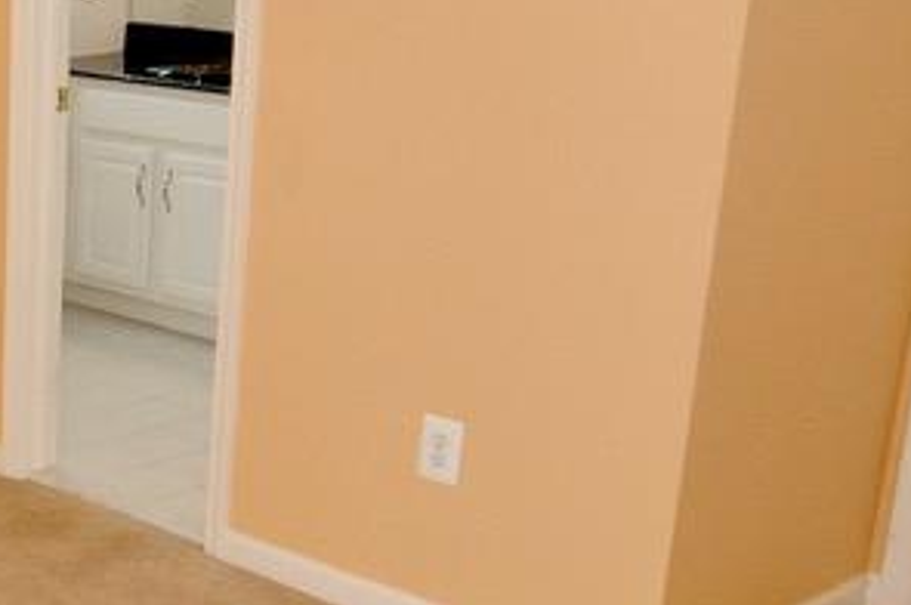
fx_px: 1643
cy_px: 438
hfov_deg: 27.0
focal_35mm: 65
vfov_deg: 20.7
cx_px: -216
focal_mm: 10
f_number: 6.3
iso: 640
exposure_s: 1/60
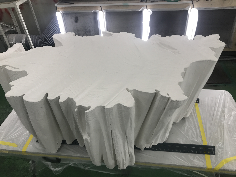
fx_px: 191
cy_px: 88
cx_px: 118
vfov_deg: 49.7
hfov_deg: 63.4
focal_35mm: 28
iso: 20
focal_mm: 3.99
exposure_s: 1/120
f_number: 1.8
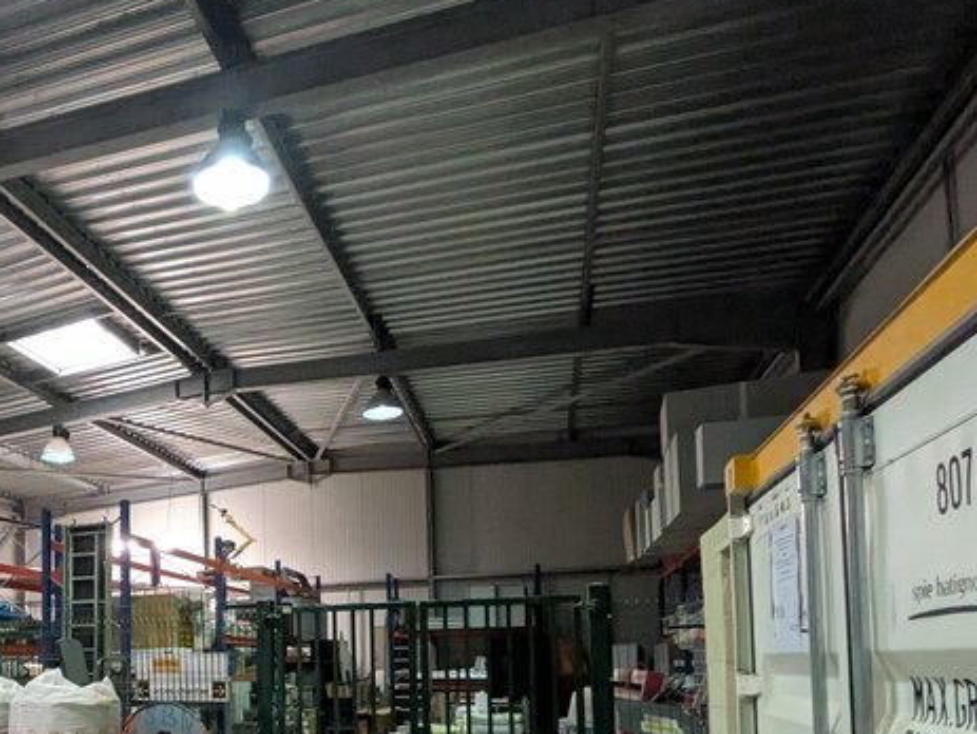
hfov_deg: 57.2
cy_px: 631
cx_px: 200
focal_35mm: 29
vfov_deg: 44.8
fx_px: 819
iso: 1018
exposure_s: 1/25
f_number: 2.2
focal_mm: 1.83
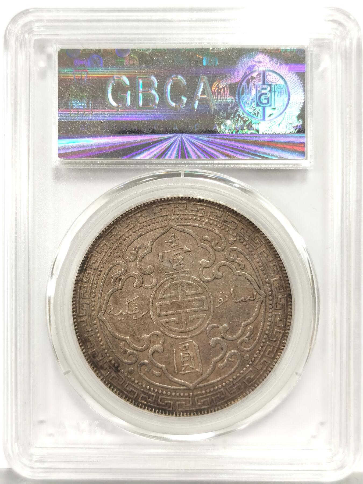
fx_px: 755
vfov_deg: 35.5
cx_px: 182
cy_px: 242
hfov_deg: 27.0
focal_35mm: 54
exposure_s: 1/100
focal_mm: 5.56
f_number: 16
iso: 160
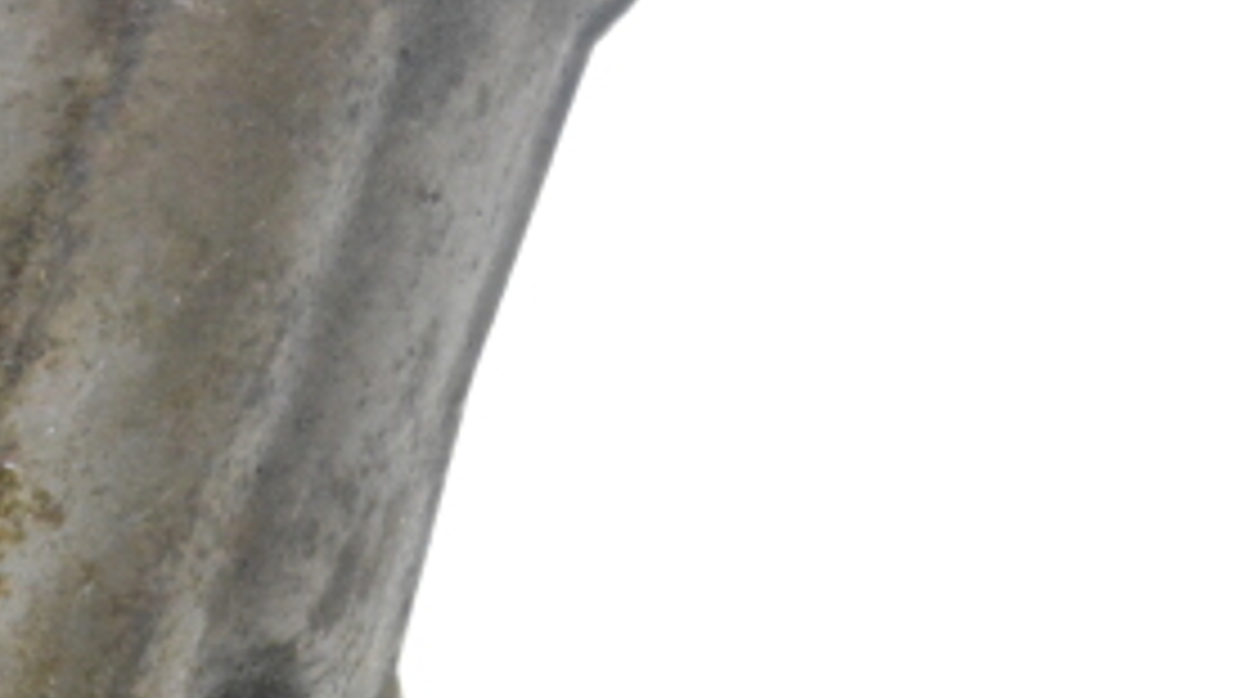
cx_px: -144
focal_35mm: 204
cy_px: 18
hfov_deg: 10.4
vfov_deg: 5.9
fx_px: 6714
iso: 6400
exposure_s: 1/320
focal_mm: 35
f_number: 9
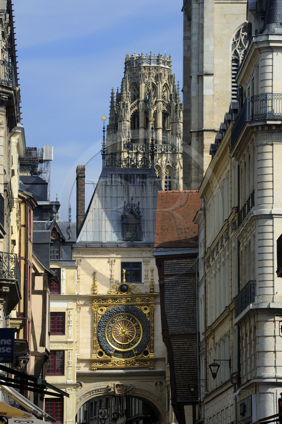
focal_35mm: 200
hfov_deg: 6.9
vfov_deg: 10.3
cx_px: 141
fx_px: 2354
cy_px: 212
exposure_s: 1/160
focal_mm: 200
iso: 400
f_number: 20
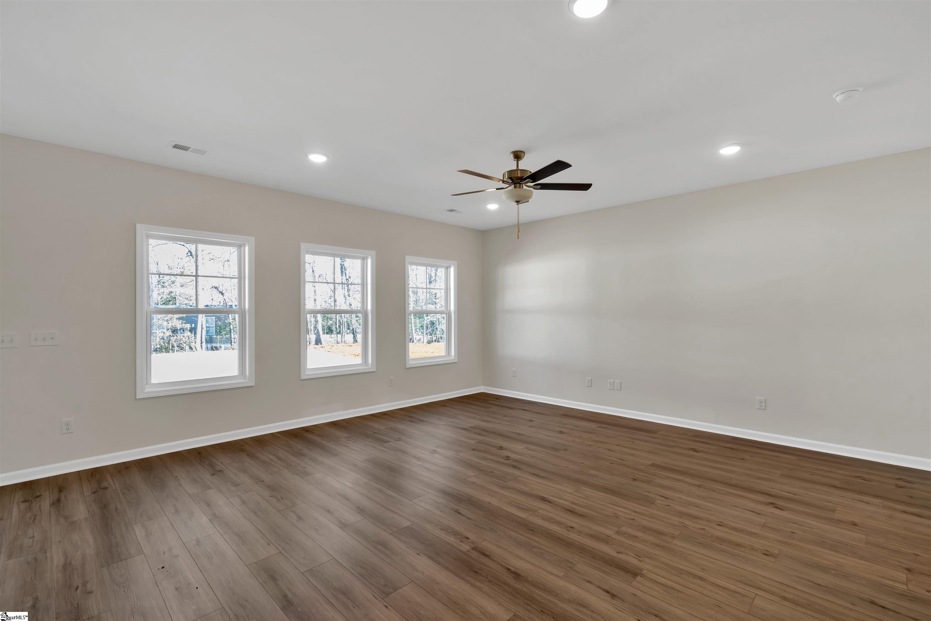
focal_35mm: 16
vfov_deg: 73.7
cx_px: 466
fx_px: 414
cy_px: 310
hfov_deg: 96.7
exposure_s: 1/6
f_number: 9
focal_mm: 16
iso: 320
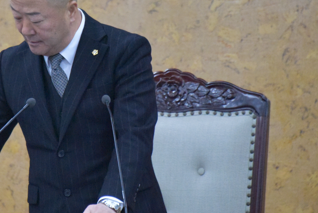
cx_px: 72
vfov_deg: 2.1
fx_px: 5912
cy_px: 40
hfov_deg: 3.1
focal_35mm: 669
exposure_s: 1/320
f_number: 5.6
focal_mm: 300
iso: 10000
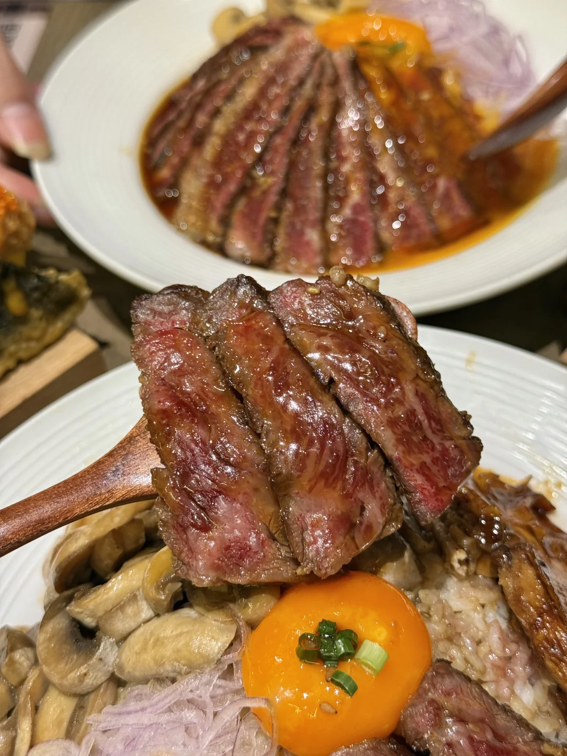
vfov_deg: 39.7
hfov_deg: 30.3
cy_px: 378
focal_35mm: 48
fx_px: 1048
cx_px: 284
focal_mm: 6.76
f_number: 1.78
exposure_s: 1/50
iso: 100
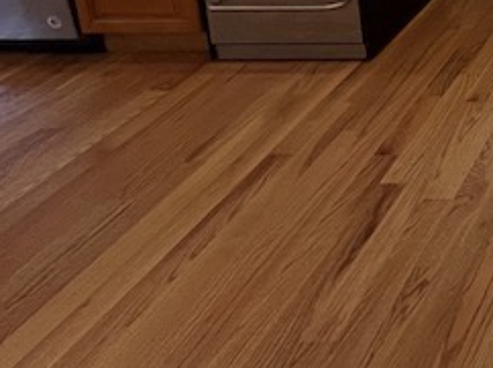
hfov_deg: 26.9
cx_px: 776
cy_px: -191
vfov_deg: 25.1
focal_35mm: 43
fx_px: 612
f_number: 1.8
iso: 100
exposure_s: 1/120
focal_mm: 1.57
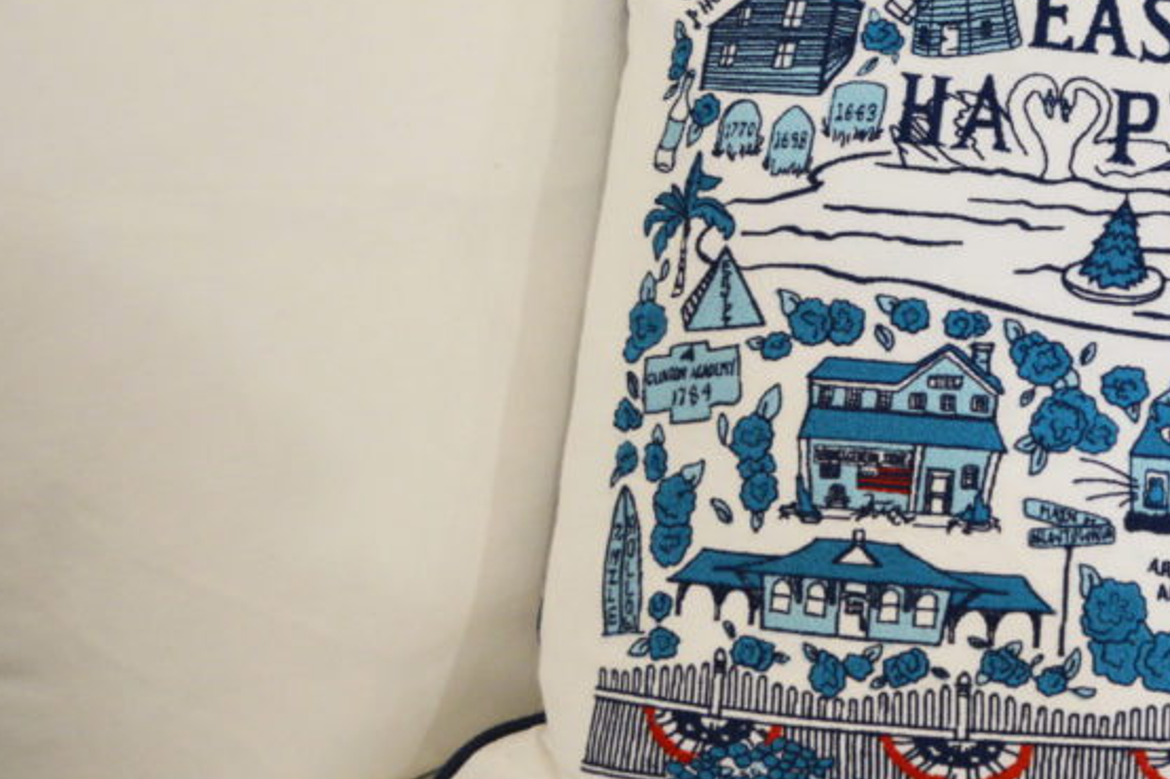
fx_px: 1852
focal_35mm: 57
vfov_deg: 23.8
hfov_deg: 32.7
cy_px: 372
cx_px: 1121
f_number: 4
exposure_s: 1/60
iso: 720
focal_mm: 18
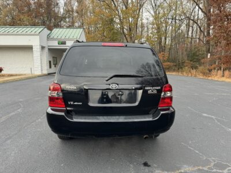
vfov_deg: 56.8
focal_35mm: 24
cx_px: 116
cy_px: 86
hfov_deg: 71.6
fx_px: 160
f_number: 1.78
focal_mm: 6.76
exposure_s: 1/287
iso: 80
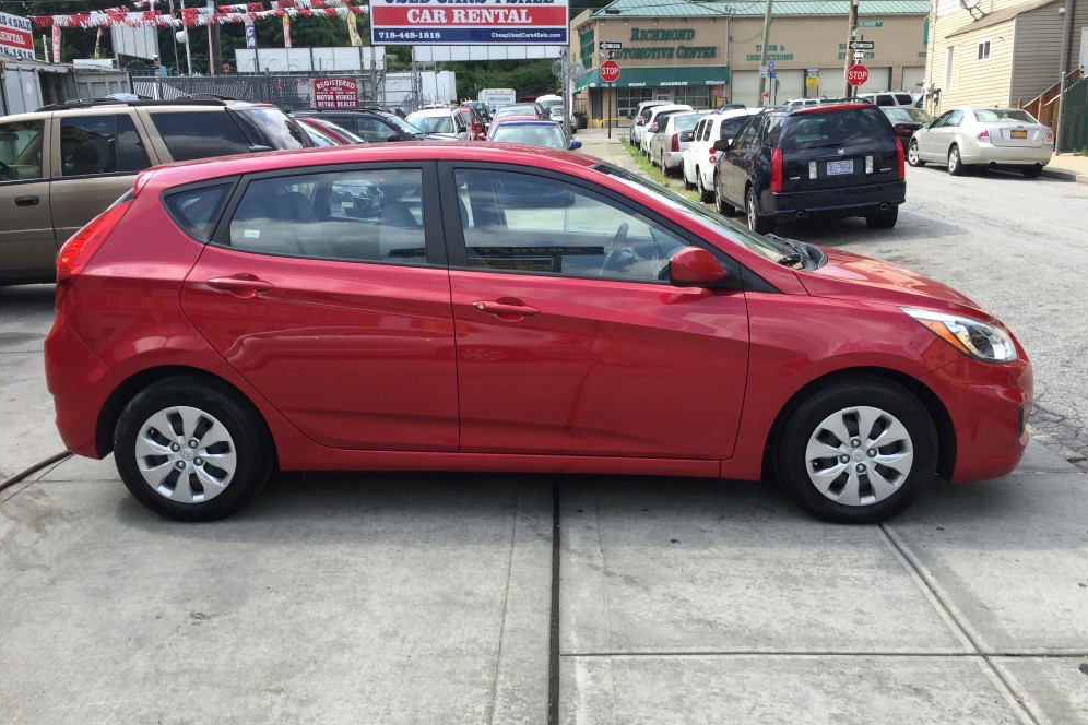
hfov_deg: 60.3
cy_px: 376
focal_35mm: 31
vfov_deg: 42.3
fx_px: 937
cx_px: 552
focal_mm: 4.15
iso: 32
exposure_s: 1/706
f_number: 2.2
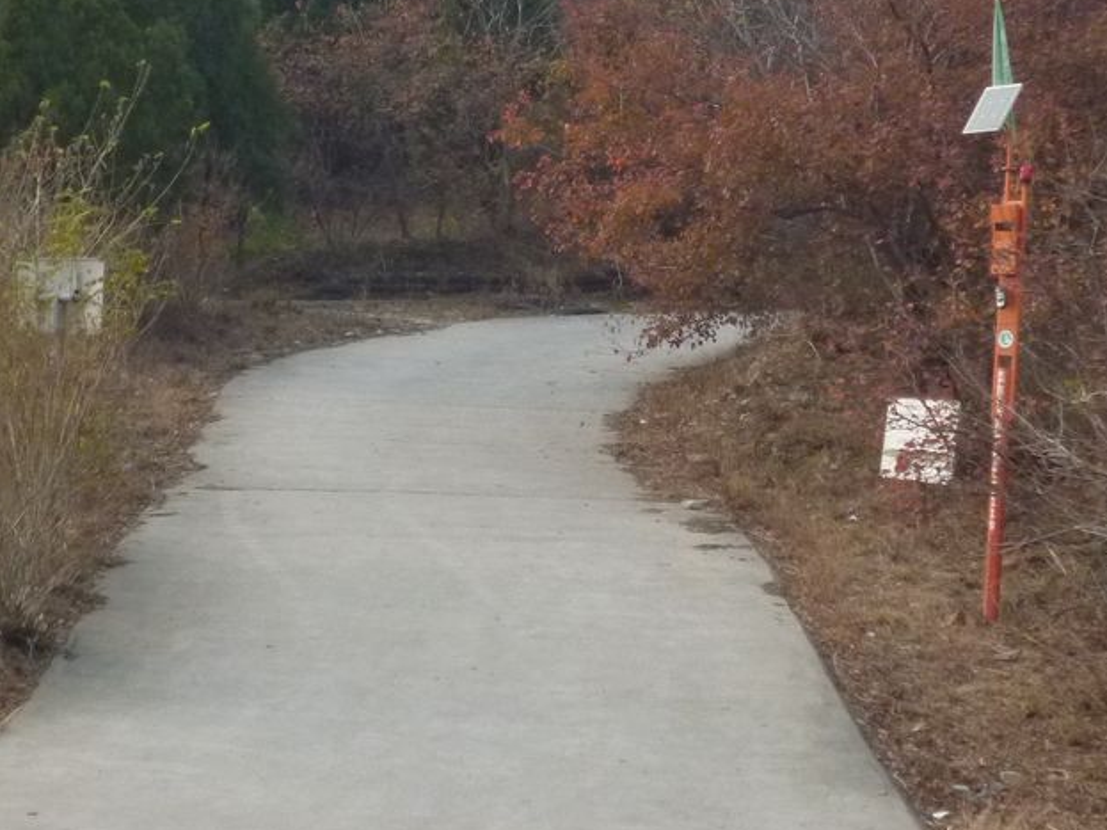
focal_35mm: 115
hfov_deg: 17.1
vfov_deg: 12.9
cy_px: 357
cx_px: 551
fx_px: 3677
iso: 320
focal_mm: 10
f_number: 4.4
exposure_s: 1/500
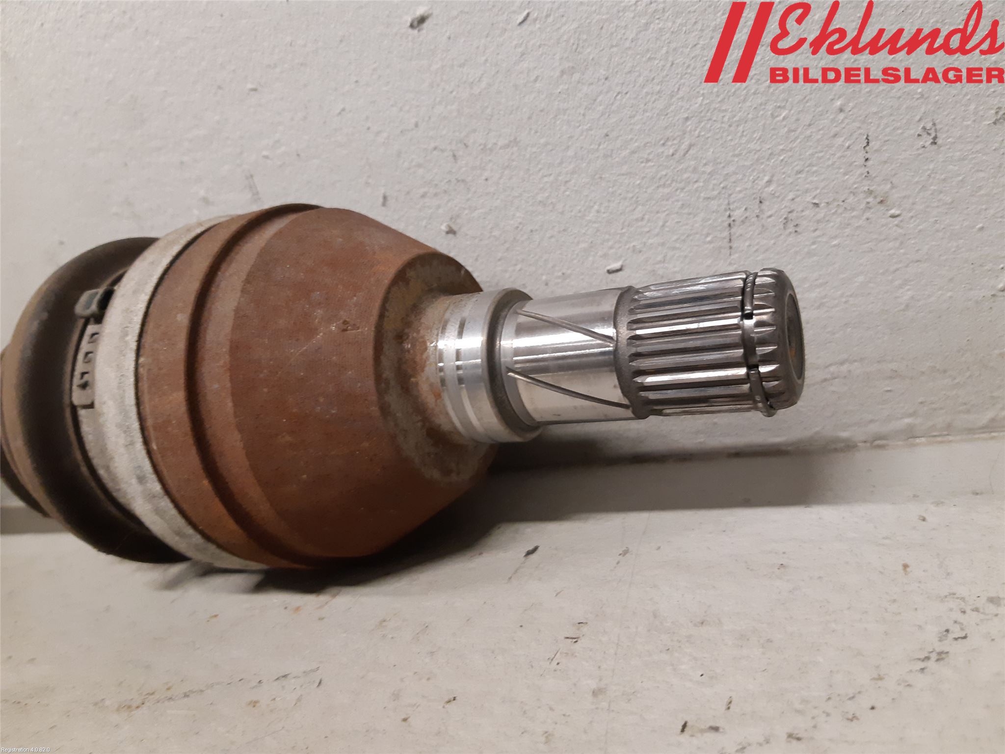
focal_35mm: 26
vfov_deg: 53.1
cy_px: 377
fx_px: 755
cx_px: 502
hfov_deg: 67.3
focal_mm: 3.93
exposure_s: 1/50
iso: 250
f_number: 1.7
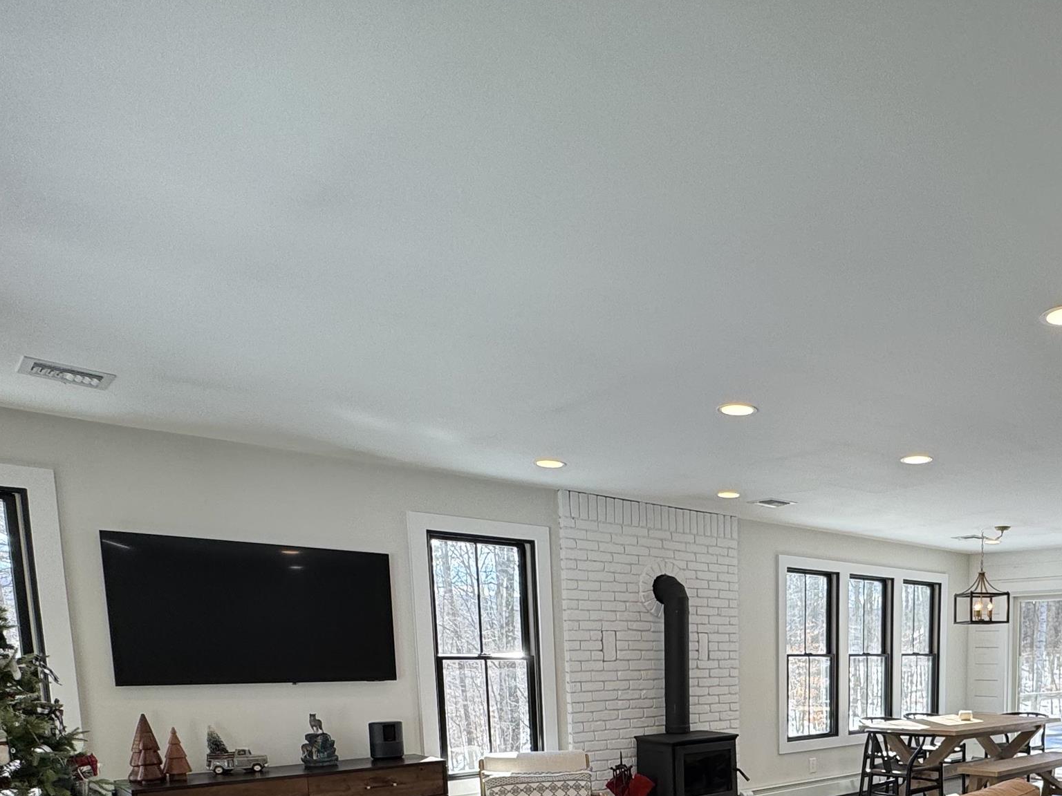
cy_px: 766
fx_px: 859
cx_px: 840
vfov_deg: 43.8
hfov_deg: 58.8
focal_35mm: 28
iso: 40
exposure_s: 1/187
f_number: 2.2
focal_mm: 2.22
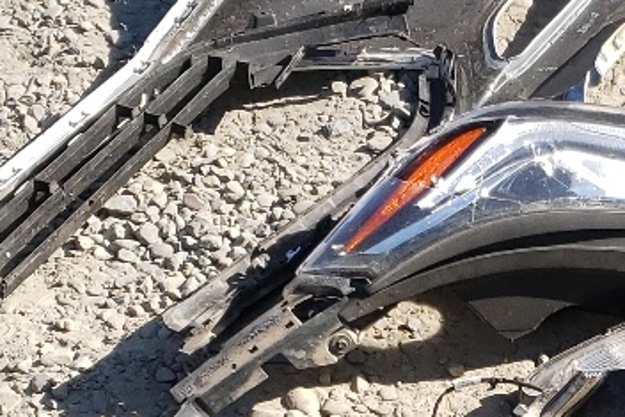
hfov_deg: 16.3
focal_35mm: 123
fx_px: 2136
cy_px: 500
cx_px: 607
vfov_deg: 11.0
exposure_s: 1/1667
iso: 50
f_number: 1.5
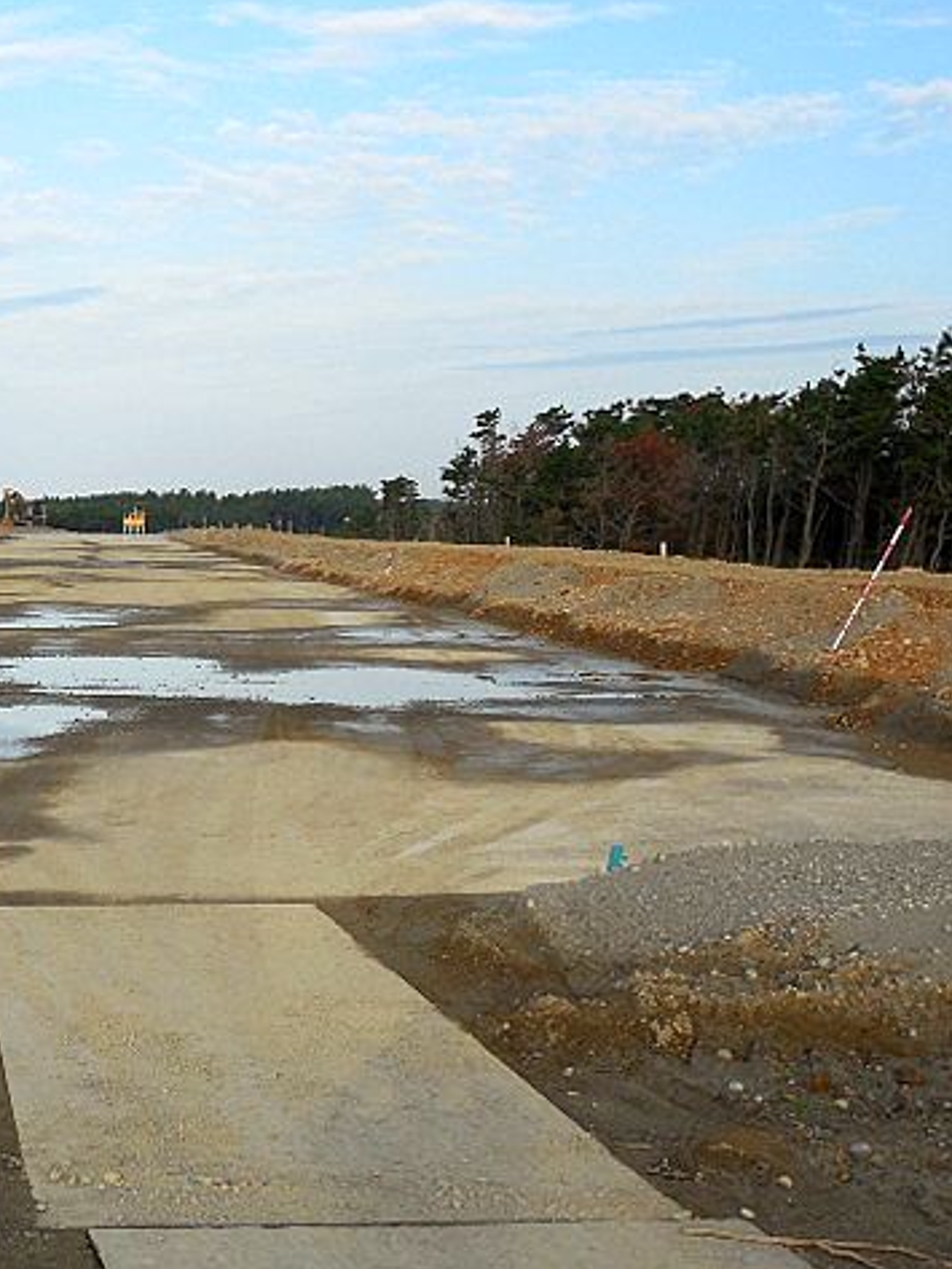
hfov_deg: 19.8
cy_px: 628
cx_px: 99
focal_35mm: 73
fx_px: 2676
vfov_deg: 26.7
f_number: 4.2
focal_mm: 9.8
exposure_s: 1/400
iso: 125
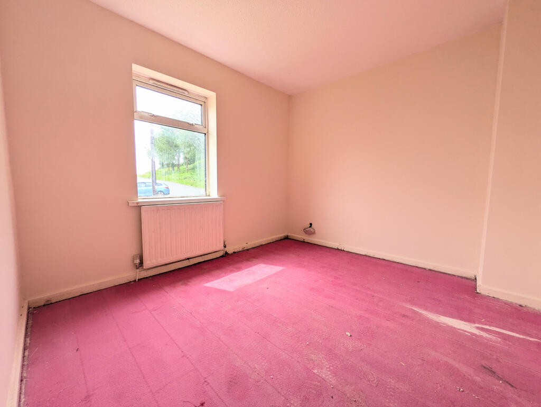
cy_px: 204
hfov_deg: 102.0
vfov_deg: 85.7
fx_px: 219
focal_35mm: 14
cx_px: 270
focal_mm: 1.83
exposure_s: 1/165
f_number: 2.2
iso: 49
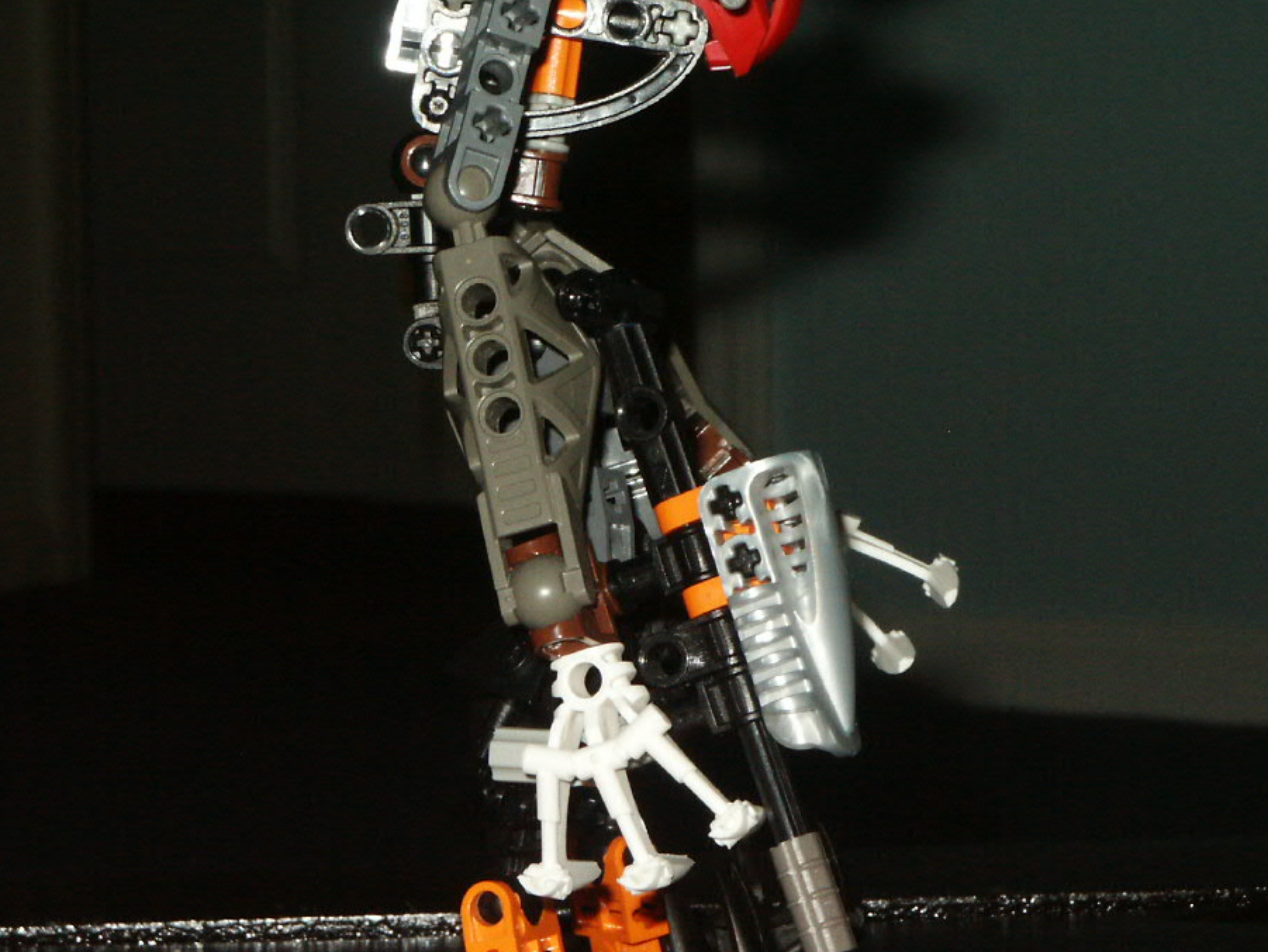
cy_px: 308
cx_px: 657
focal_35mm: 152
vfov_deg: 9.8
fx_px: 5569
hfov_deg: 13.0
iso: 200
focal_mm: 21.83
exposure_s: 1/90
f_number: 8
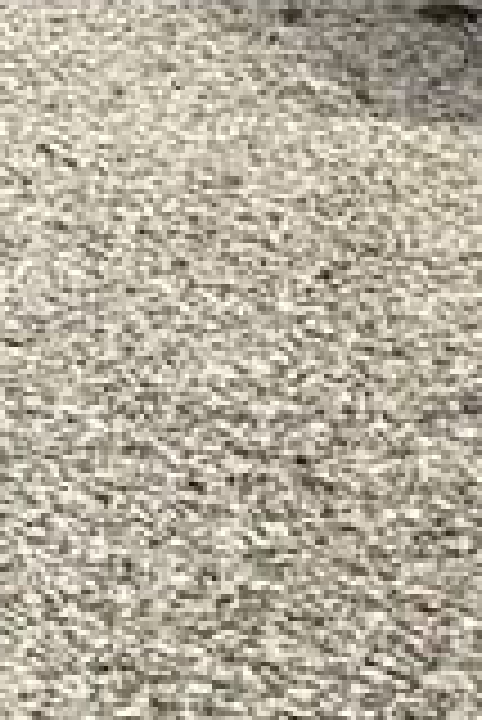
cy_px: -891
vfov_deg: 7.7
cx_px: -3068
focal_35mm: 250
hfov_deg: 3.8
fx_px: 5010
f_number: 1.78
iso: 80
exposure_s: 1/5319
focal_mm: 6.76
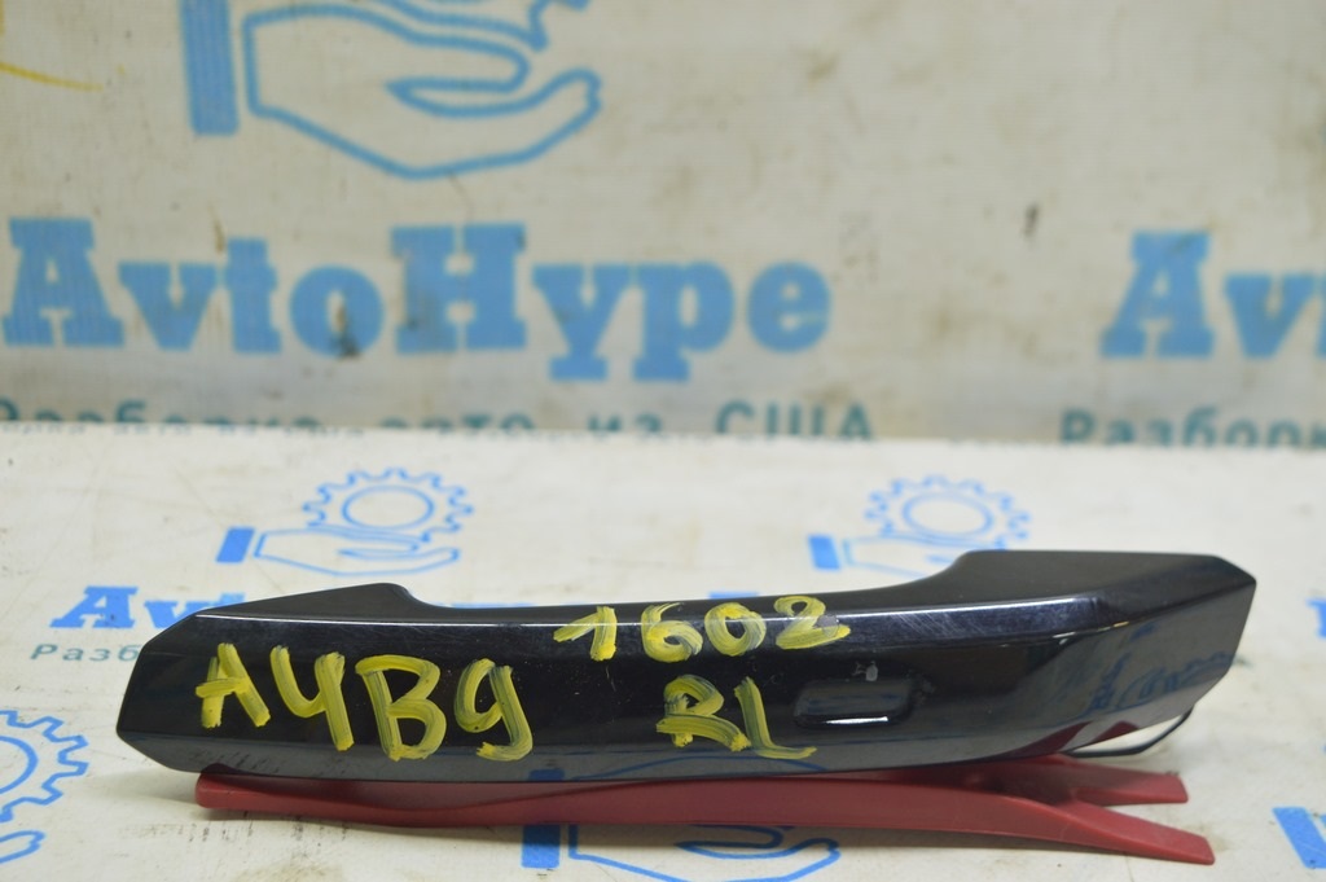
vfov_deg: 26.4
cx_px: 663
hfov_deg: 38.9
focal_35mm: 51
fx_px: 1877
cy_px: 441
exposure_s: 1/20
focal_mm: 34
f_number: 5.6
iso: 400
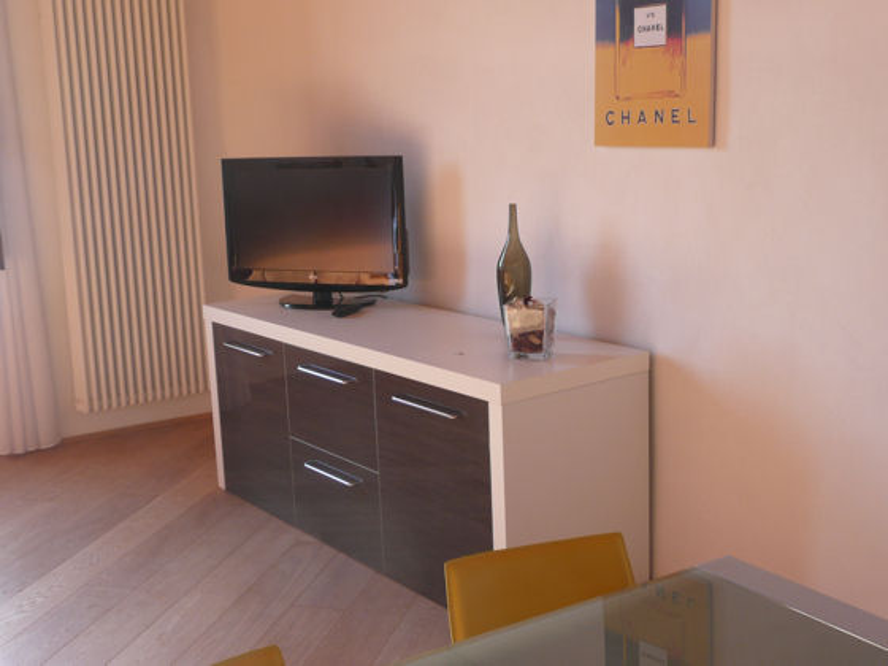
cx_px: 444
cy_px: 333
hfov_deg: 39.7
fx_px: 1231
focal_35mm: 48
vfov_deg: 30.3
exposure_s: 1/40
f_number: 4.2
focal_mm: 7.8
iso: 100
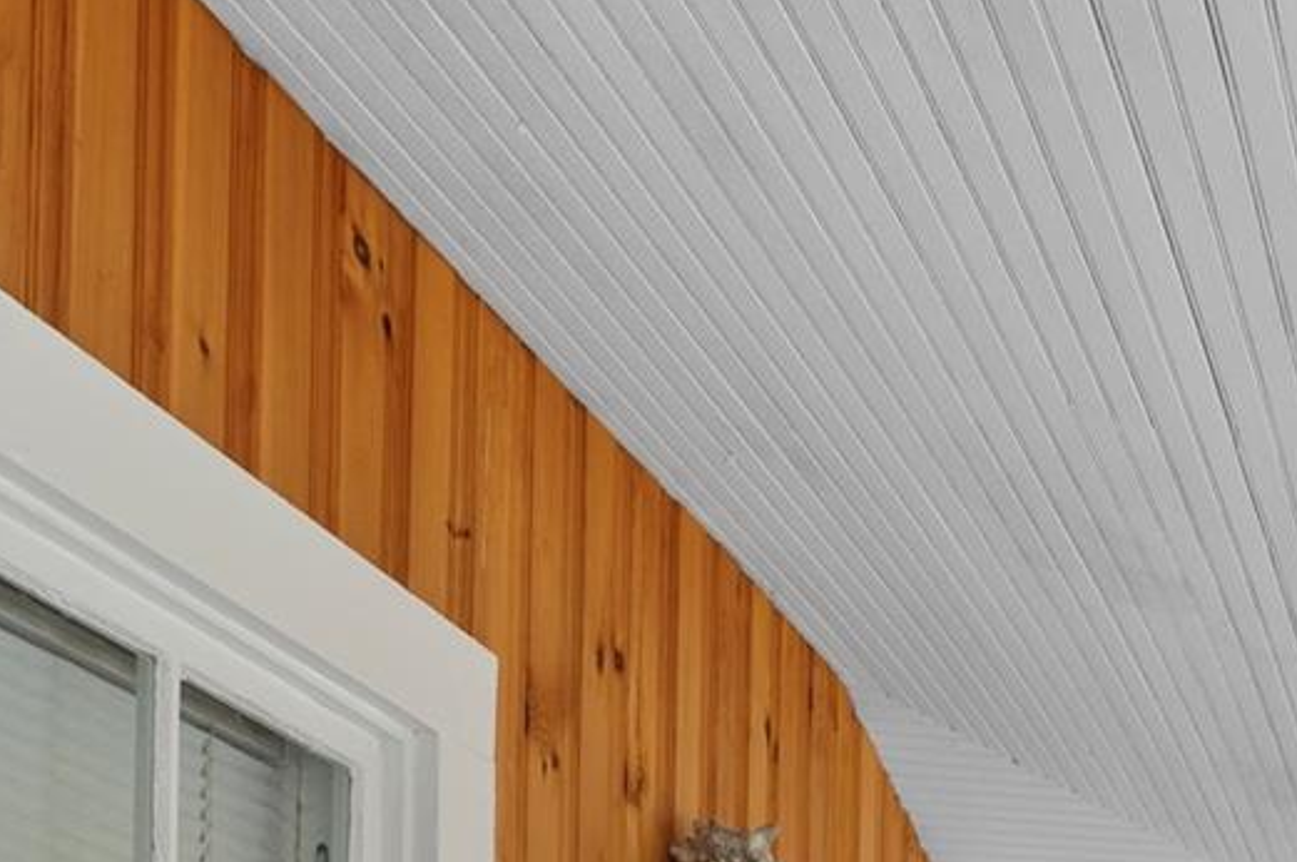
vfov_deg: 18.3
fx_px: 2123
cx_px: 1623
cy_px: 1527
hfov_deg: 28.7
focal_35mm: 59
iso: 320
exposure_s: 1/30
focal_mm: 15
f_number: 7.1
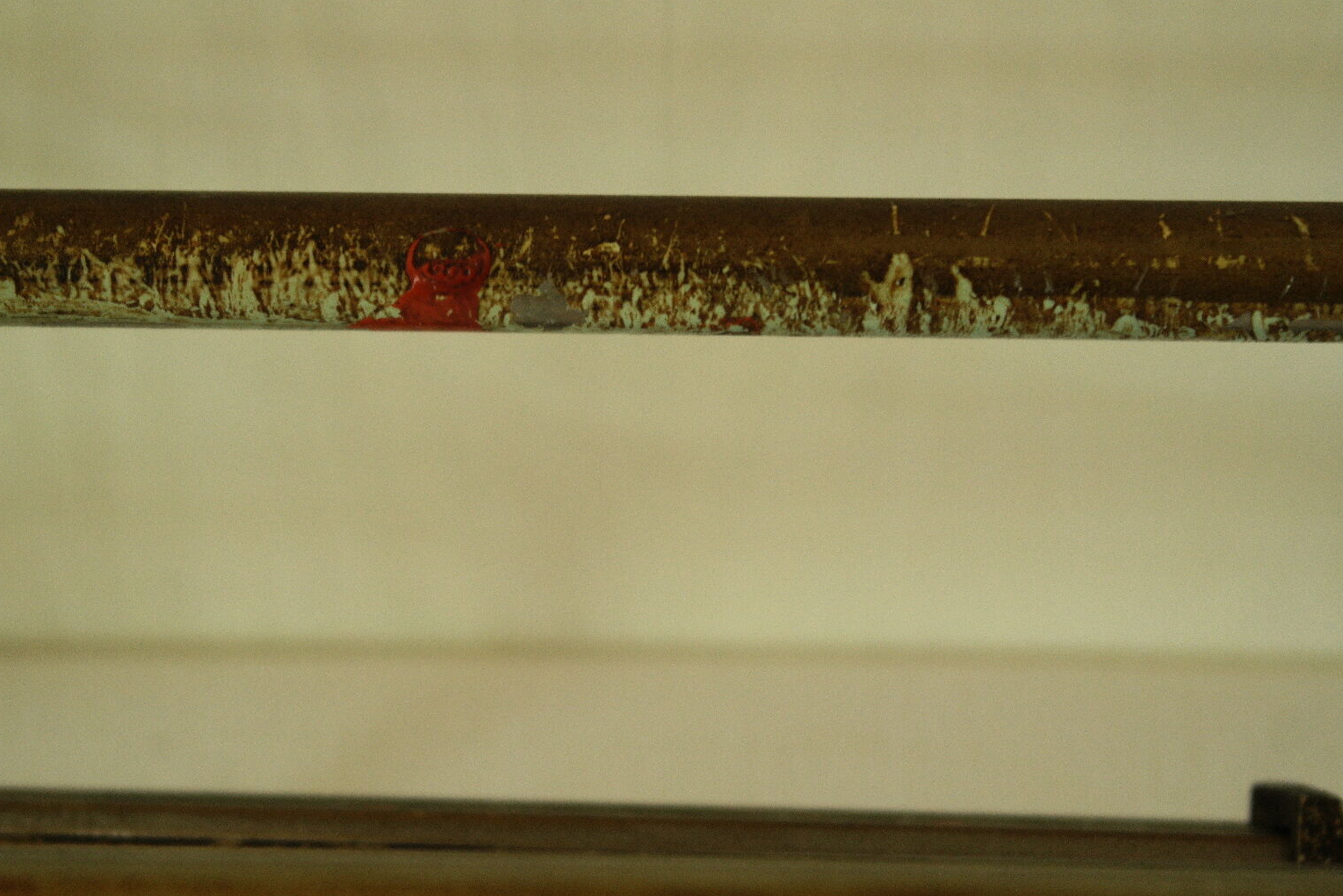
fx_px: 3246
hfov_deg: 23.4
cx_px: 621
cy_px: 466
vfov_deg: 15.7
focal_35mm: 87
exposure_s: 1/25
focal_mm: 50
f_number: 5.6
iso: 400
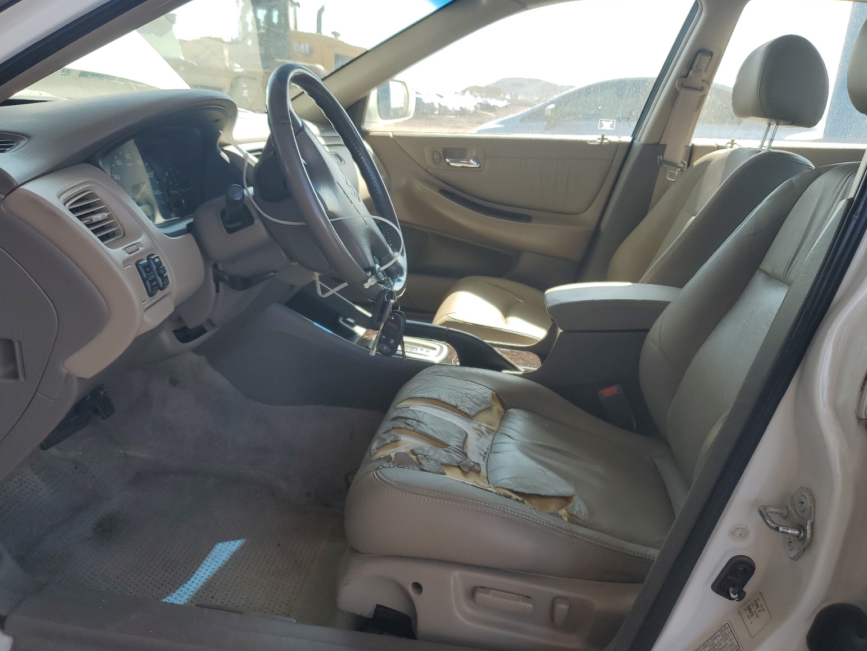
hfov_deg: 65.3
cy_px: 318
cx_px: 435
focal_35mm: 27
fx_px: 676
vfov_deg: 51.4
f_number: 1.5
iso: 50
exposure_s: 1/667
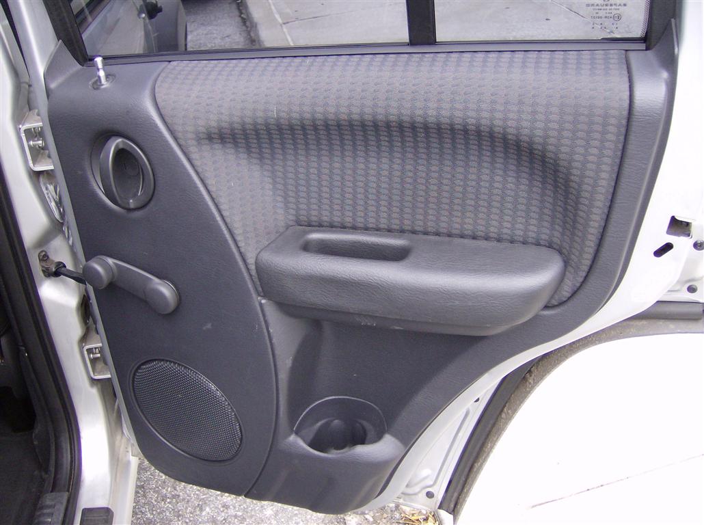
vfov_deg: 39.5
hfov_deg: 51.4
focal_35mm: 36
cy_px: 262
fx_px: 731
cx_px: 352
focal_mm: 6
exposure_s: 1/64
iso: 172
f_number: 2.8
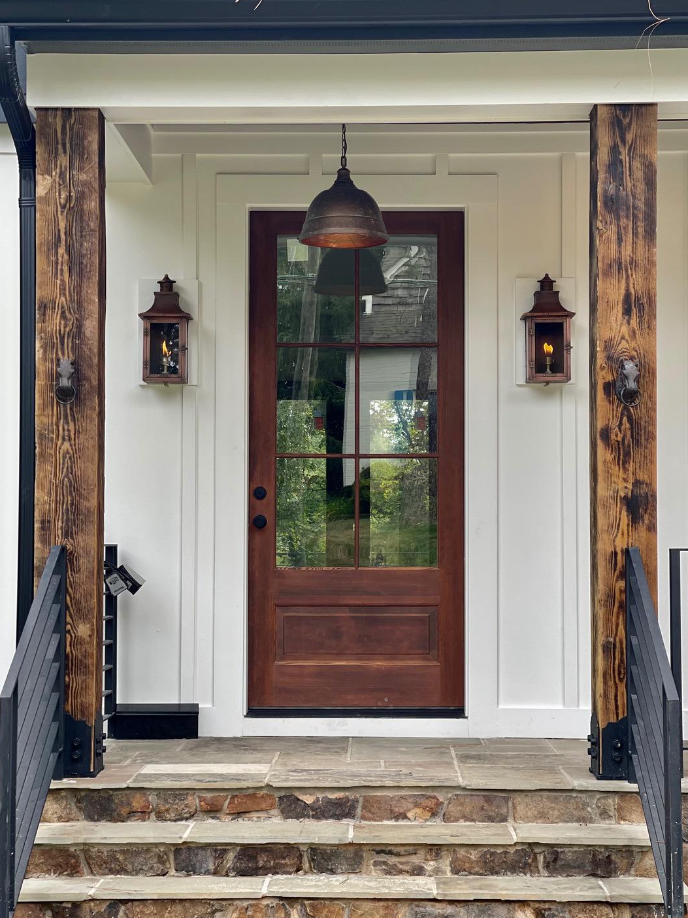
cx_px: 353
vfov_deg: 27.8
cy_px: 485
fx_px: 1855
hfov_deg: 21.0
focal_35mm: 70
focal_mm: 7.5
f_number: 2.2
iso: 20
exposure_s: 1/121
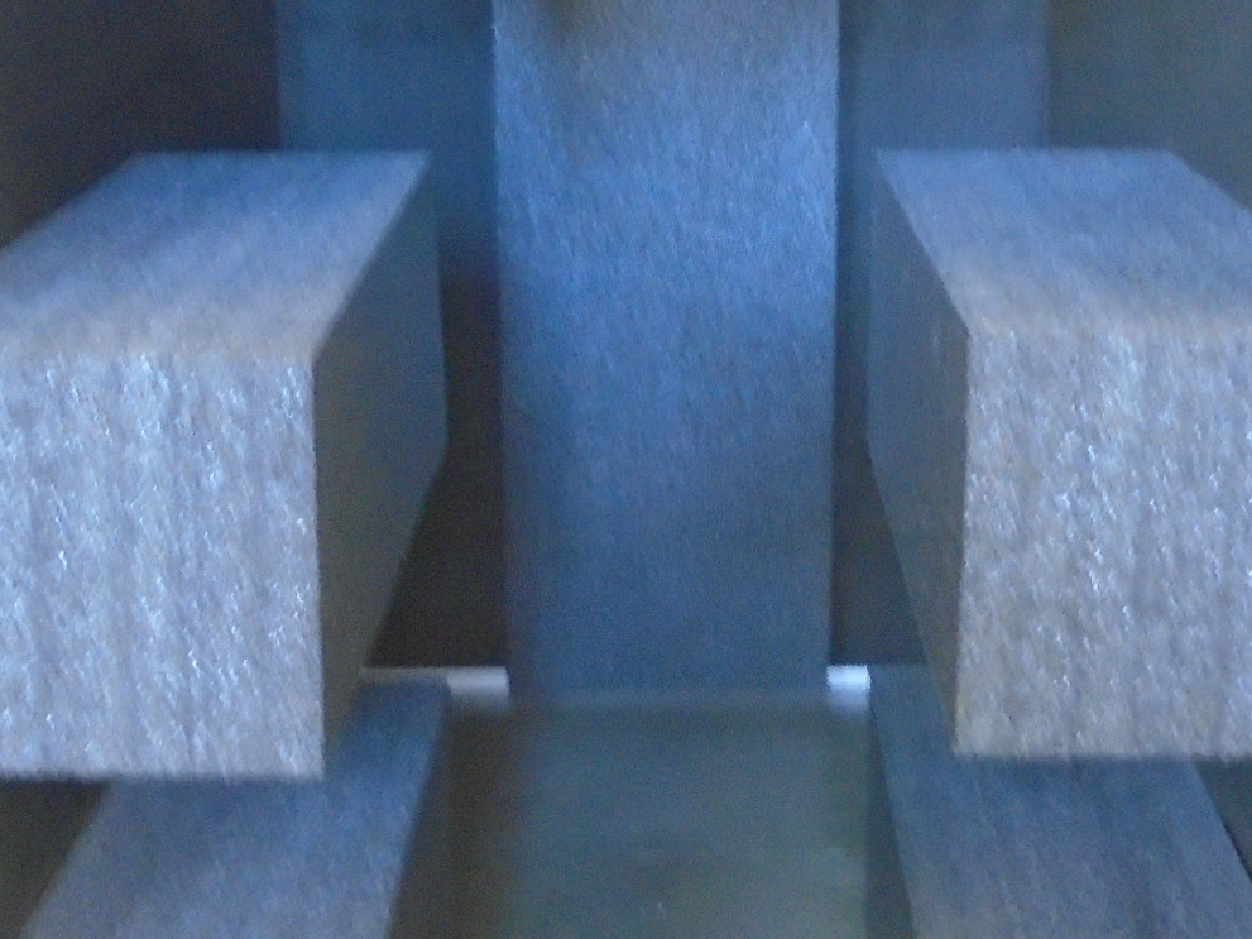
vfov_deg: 21.6
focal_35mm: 68
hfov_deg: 28.5
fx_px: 2459
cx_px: 754
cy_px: 471
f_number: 3.2
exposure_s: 1/4
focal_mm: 4.6
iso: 500
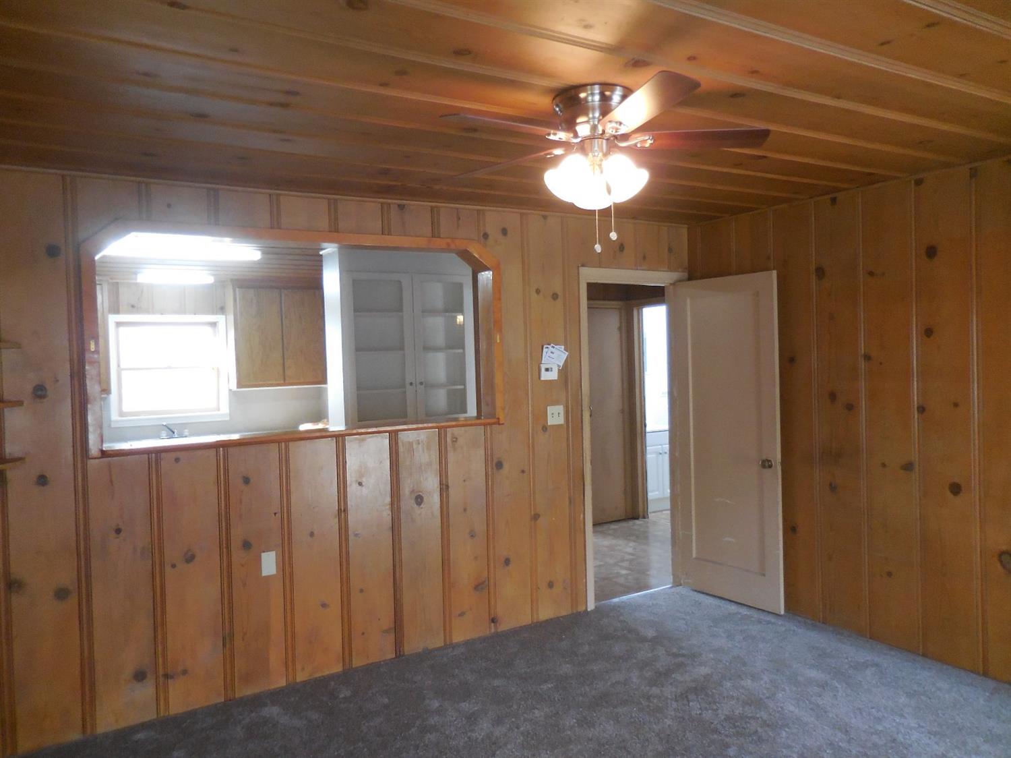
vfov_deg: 54.9
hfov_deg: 69.4
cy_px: 379
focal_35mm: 25
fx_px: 730
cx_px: 506
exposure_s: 1/30
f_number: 3.3
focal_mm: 4.5
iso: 400
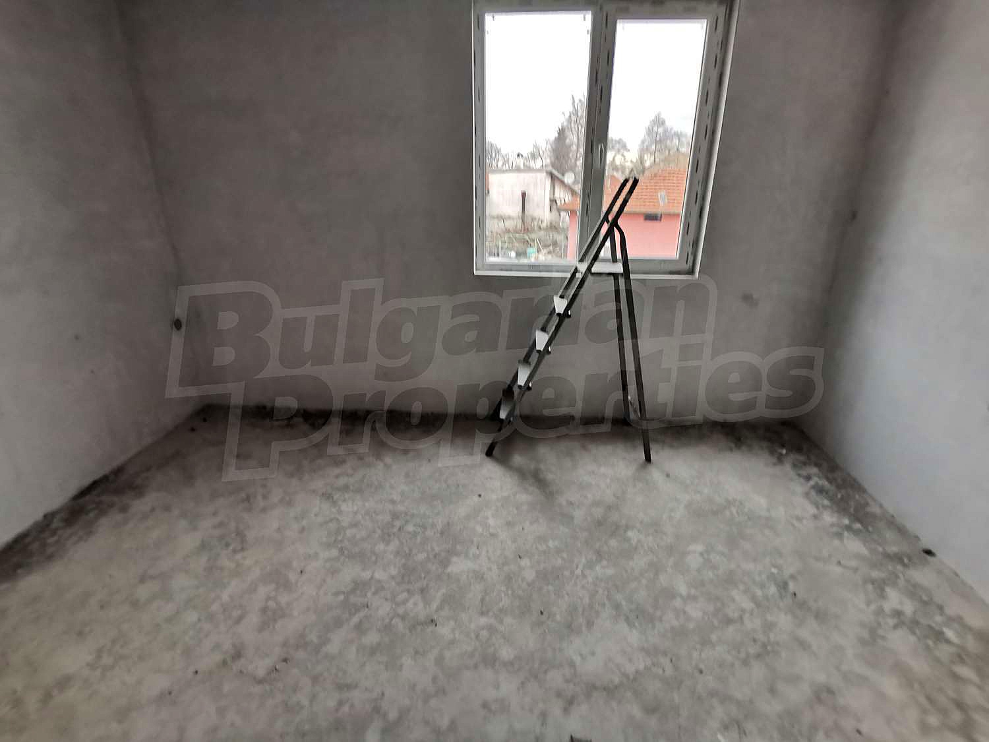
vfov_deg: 74.7
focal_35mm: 17
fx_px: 486
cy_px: 371
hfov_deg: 91.0
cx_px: 494
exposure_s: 1/50
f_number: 2.2
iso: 200
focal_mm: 2.23
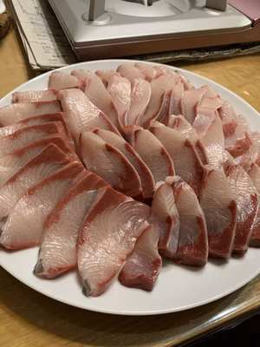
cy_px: 174
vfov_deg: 67.3
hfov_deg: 53.1
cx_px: 130
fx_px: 260
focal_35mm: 26
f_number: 1.8
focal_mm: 4.25
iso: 320
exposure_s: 1/50
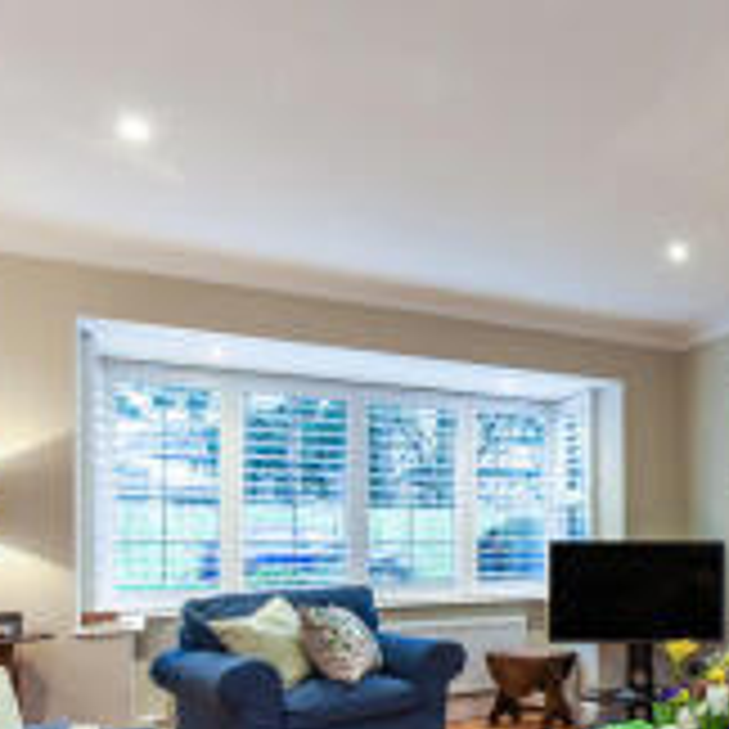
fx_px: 834
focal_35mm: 35
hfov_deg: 38.2
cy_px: 529
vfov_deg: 45.9
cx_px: 824
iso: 640
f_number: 9
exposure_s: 1/6
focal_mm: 14
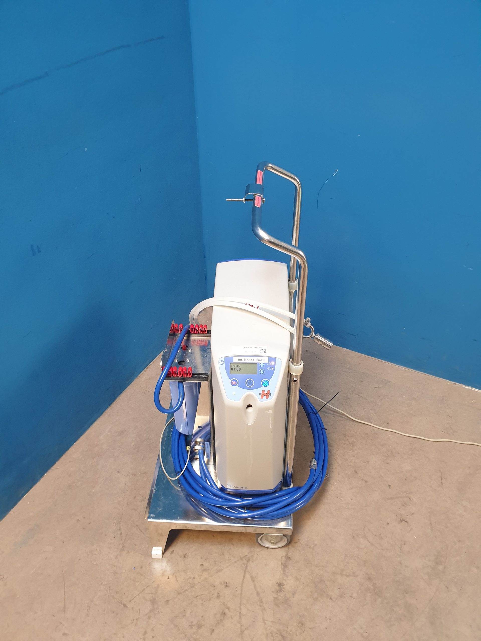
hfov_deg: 53.1
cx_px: 240
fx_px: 482
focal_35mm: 26
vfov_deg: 67.3
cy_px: 320
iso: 250
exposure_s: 1/33
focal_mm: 4.3
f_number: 2.4
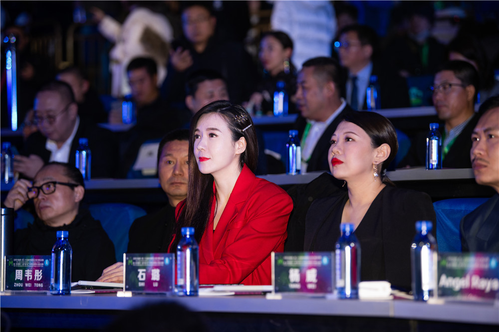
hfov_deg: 16.8
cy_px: 166
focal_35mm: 122
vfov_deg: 11.2
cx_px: 250
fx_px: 1690
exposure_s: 1/160
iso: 1000
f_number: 2.8
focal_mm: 122
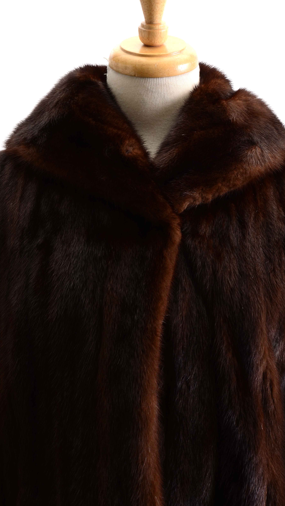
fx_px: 1794
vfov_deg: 16.1
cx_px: 149
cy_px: 253
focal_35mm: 134
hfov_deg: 9.1
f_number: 8
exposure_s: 1/160
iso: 200
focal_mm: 85
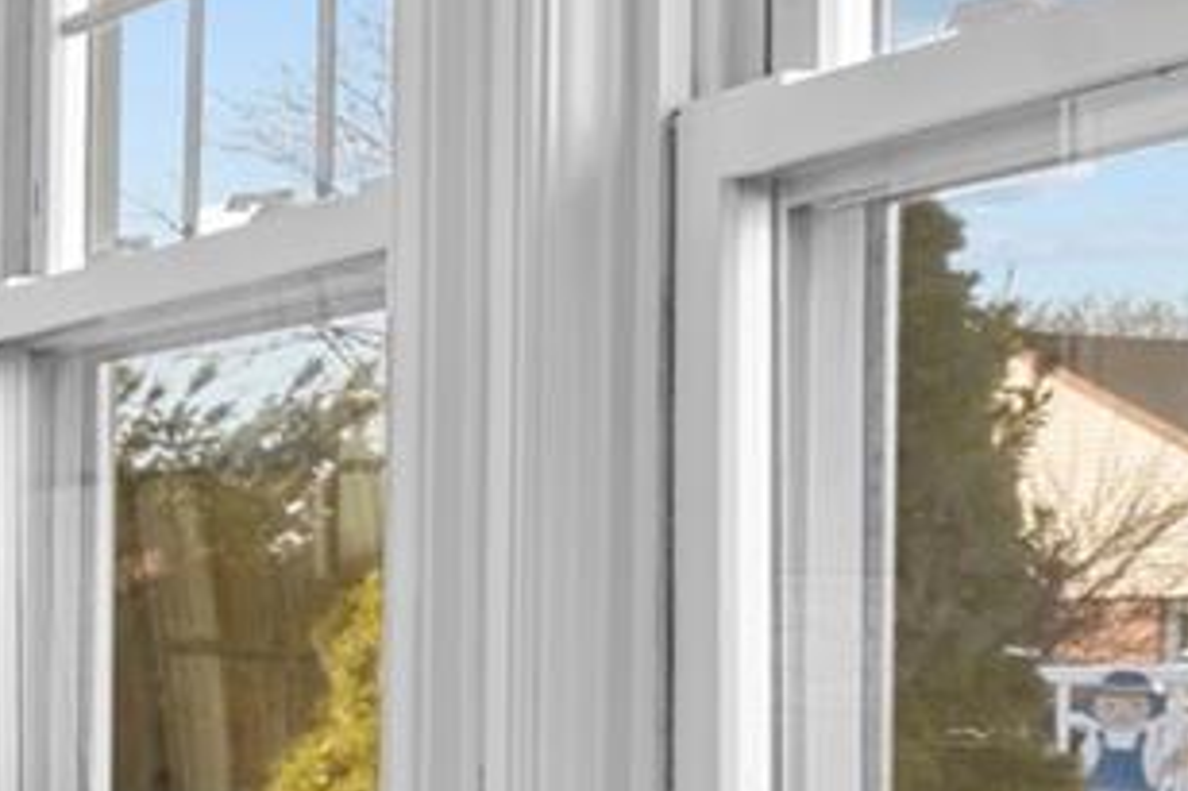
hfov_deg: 16.0
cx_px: -1323
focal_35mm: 93
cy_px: 681
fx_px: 3067
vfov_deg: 14.6
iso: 250
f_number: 10
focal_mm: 14
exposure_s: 1/8
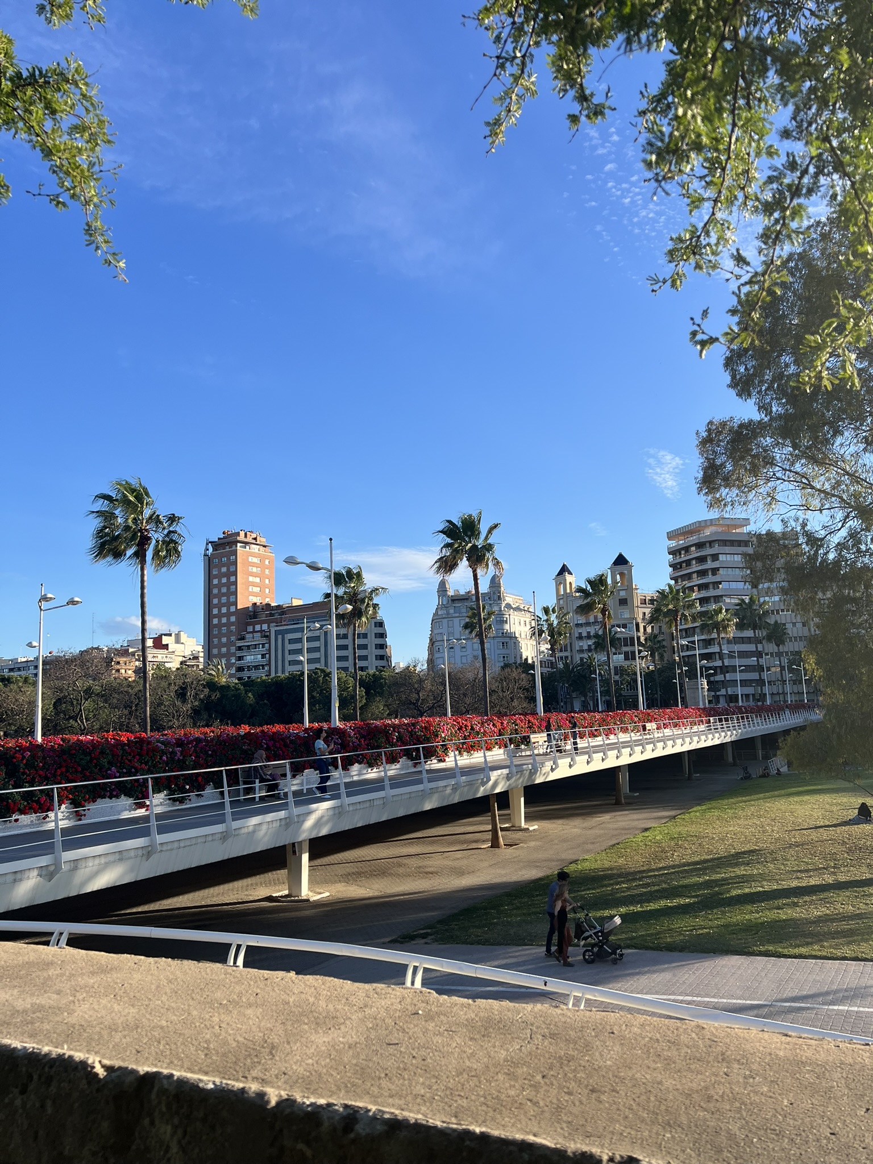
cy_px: 582
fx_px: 874
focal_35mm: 26
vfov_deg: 67.3
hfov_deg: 53.1
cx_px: 436
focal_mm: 5.7
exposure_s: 1/2353
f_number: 1.5
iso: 50
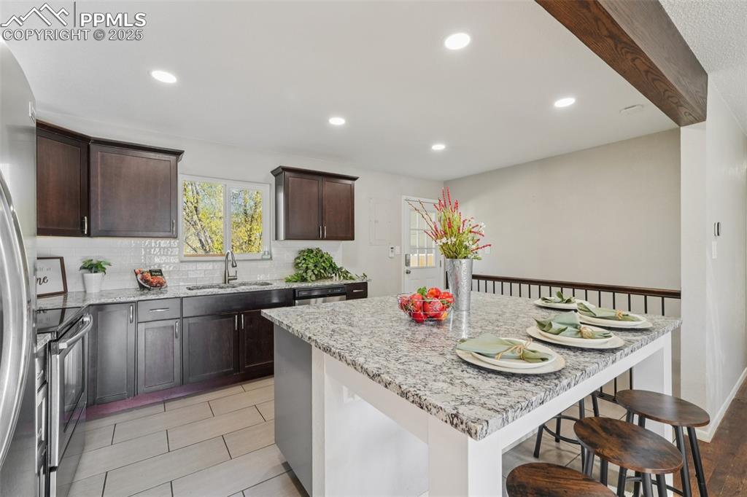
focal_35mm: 15
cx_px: 374
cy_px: 248
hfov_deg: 100.4
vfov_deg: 77.3
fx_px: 311
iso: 400
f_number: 8
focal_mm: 10
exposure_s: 1/8
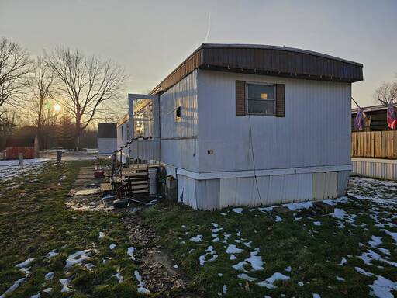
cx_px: 198
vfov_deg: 58.9
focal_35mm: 23
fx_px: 264
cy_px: 149
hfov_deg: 73.9
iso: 10
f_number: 1.7
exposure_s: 1/572
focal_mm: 6.3
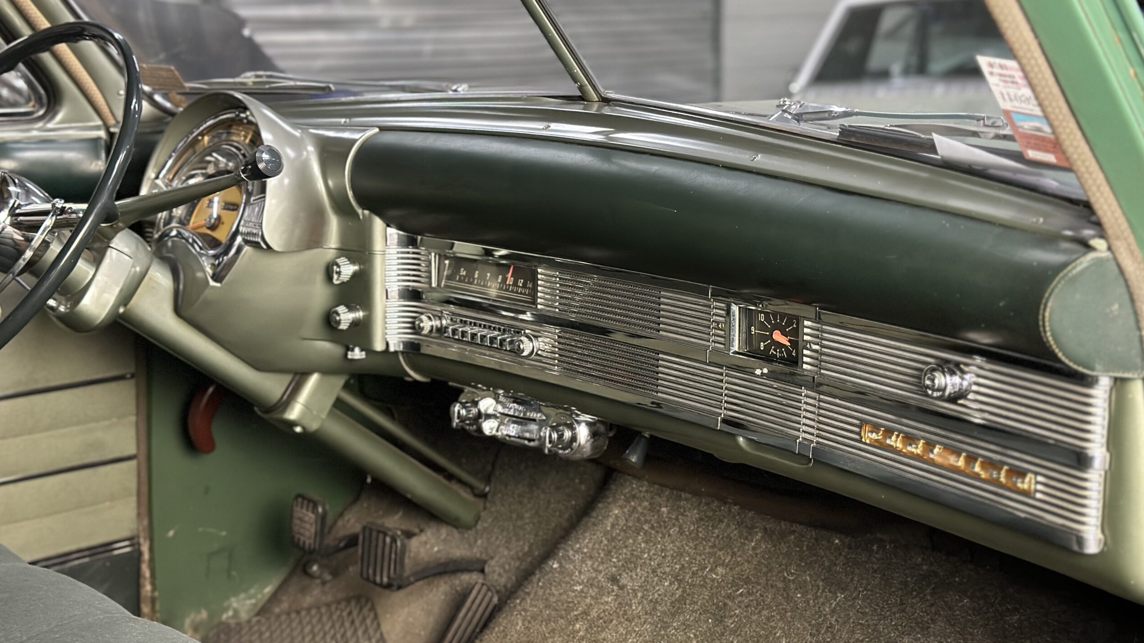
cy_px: 352
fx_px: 1608
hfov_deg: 39.2
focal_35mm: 53
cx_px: 567
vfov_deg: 22.6
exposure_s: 1/33
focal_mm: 6.86
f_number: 1.78
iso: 640
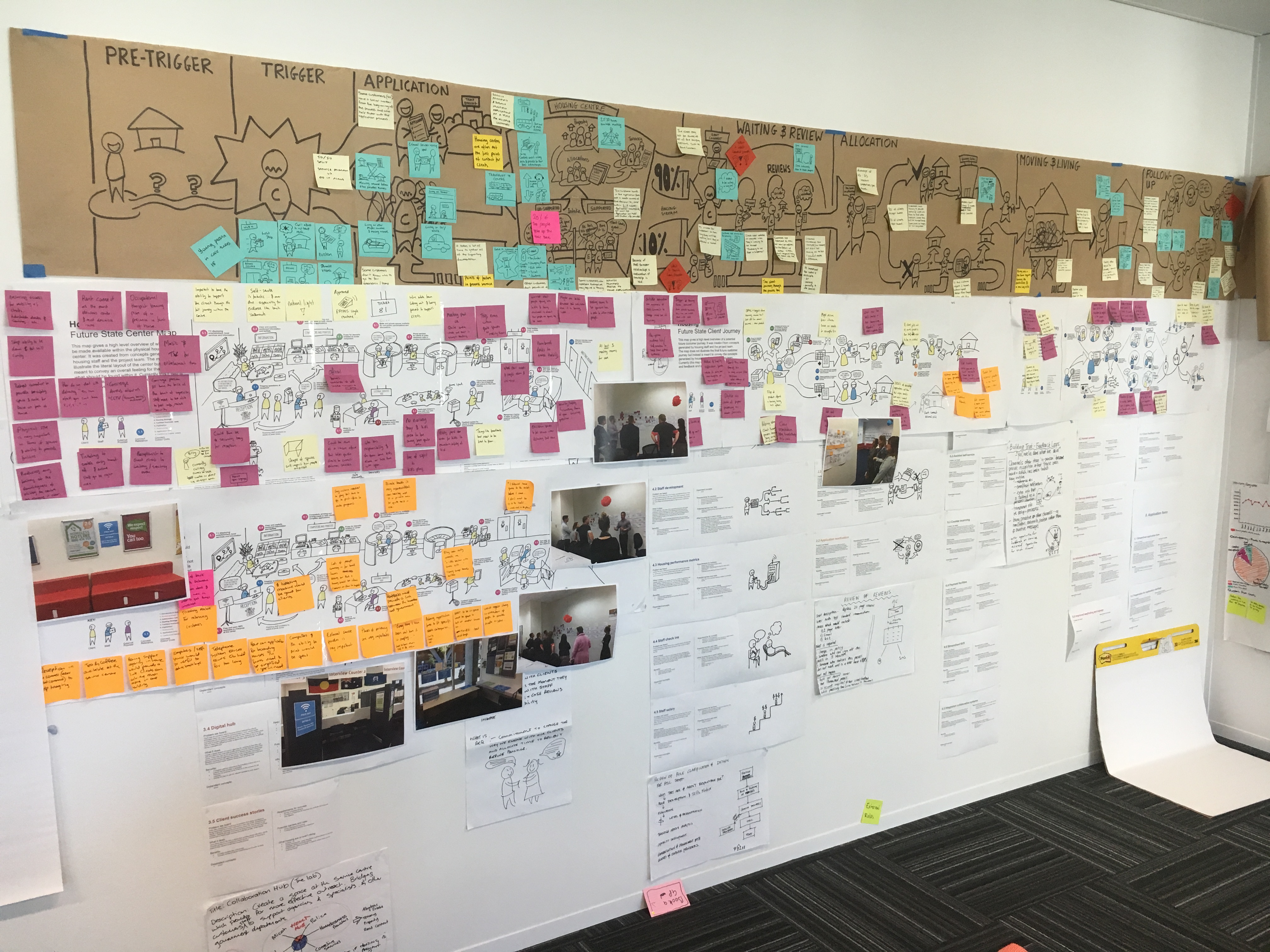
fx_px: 1064
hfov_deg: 61.7
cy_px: 476
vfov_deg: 48.2
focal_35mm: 29
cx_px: 635
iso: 50
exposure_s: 1/33
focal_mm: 4.15
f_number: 2.2
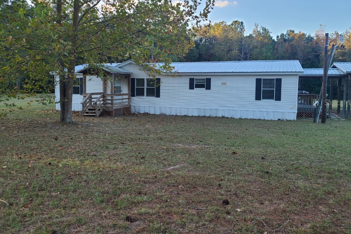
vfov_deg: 46.3
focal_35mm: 28
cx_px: 176
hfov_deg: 65.5
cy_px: 102
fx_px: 273
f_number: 1.8
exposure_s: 1/217
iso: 40
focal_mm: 5.4
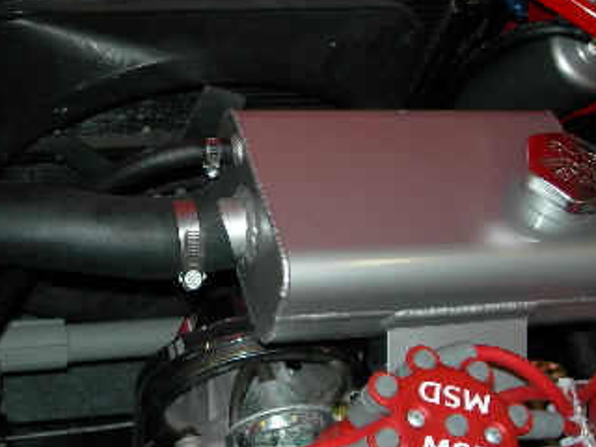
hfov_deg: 25.6
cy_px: 183
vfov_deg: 19.4
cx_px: 231
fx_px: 1309
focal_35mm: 76
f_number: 2.8
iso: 50
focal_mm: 7.8
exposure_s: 1/60.1
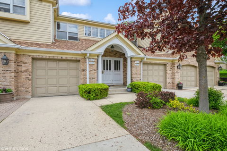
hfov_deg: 86.9
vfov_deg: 64.6
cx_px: 114
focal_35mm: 19
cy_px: 76
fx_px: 120
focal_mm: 19
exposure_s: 1/250
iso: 200
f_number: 9.5
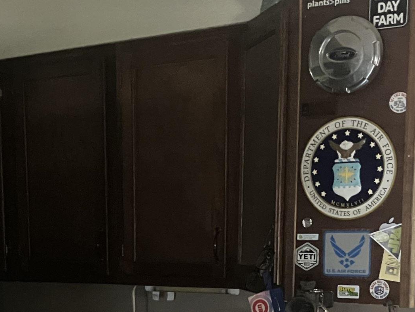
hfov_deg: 23.7
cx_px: 131
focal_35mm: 82
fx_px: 983
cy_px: 352
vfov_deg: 17.3
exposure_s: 1/15
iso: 800
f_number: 1.8
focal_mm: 3.99
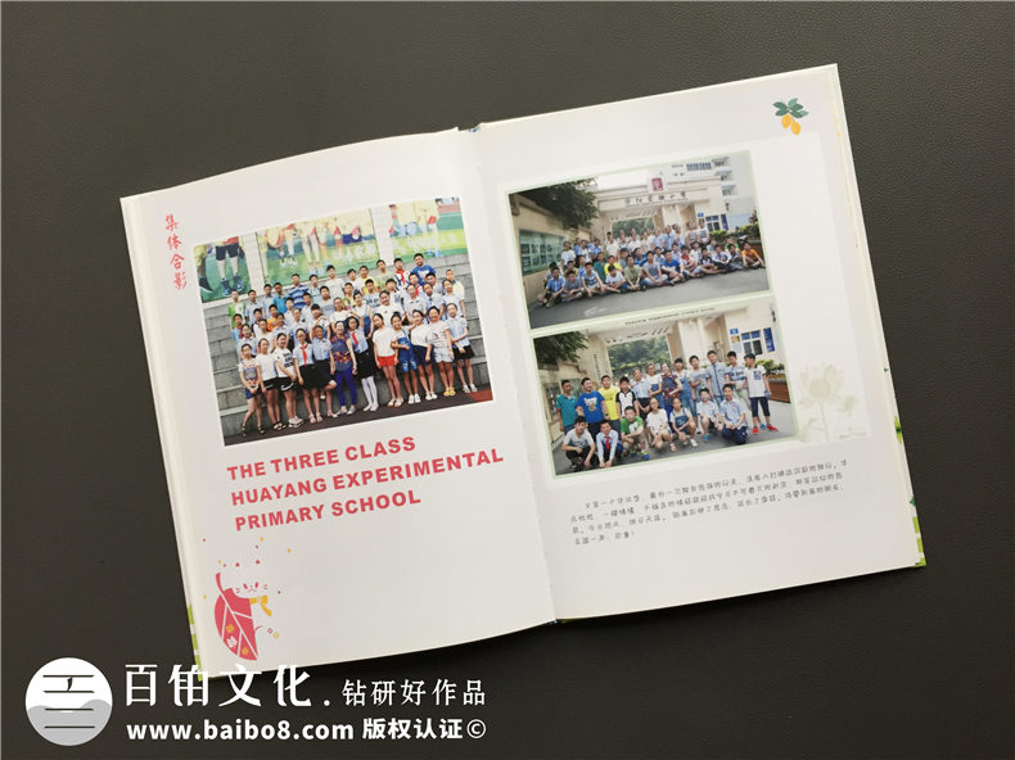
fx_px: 850
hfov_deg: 61.7
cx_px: 508
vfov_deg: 48.2
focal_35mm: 29
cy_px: 380
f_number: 2.2
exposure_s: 1/33
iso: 32
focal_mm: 4.15
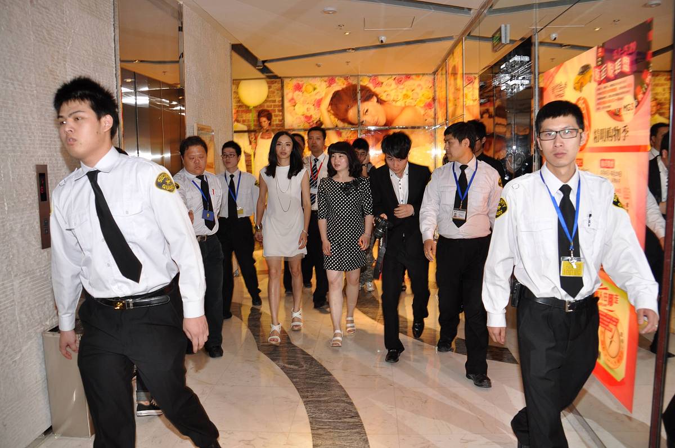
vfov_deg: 47.8
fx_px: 506
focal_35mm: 27
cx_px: 338
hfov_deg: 67.4
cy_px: 224
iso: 200
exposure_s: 1/100
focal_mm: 18
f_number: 5.6
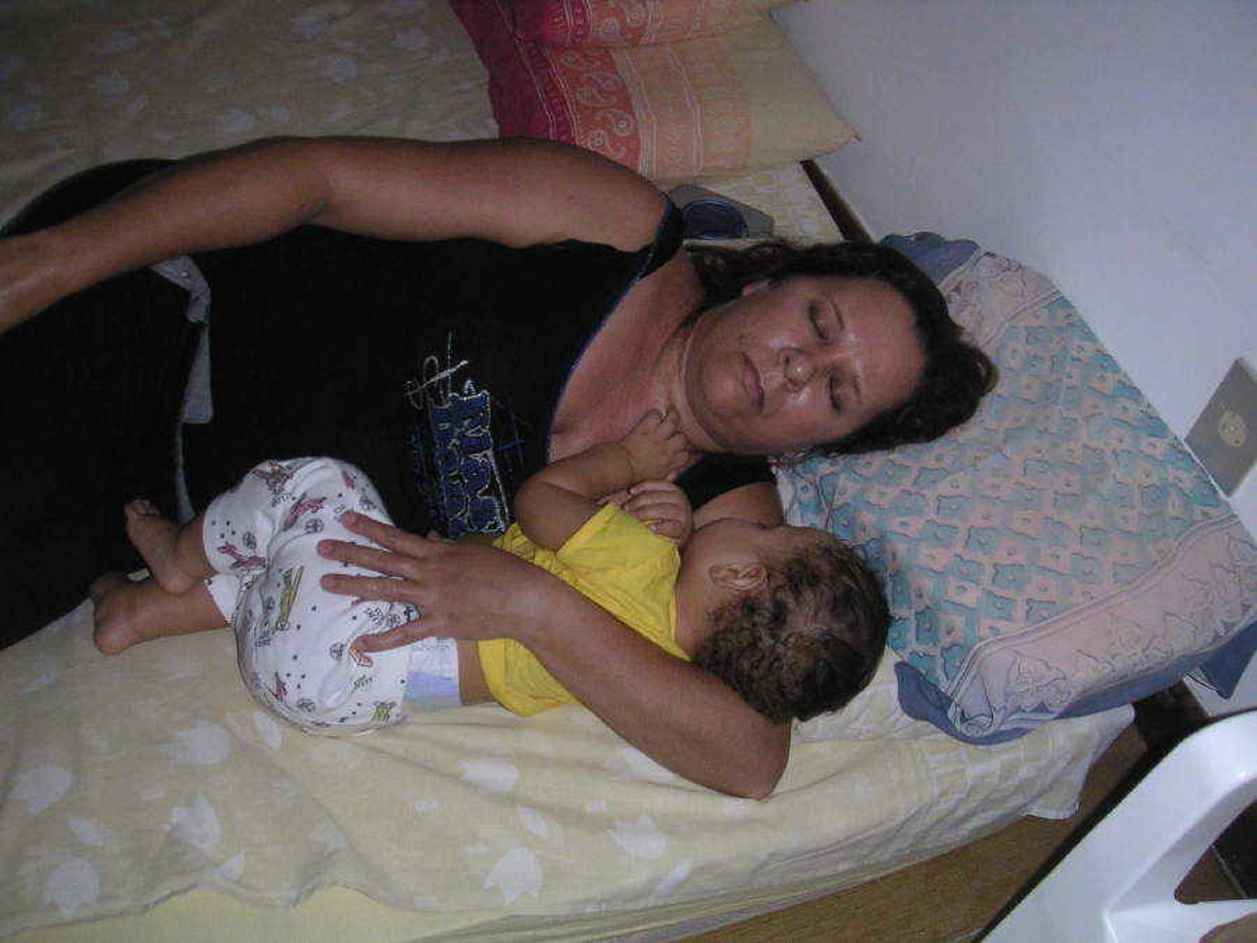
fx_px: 1380
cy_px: 472
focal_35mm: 38
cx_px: 628
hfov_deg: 49.0
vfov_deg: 37.7
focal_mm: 6
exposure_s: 1/45
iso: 160
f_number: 2.8
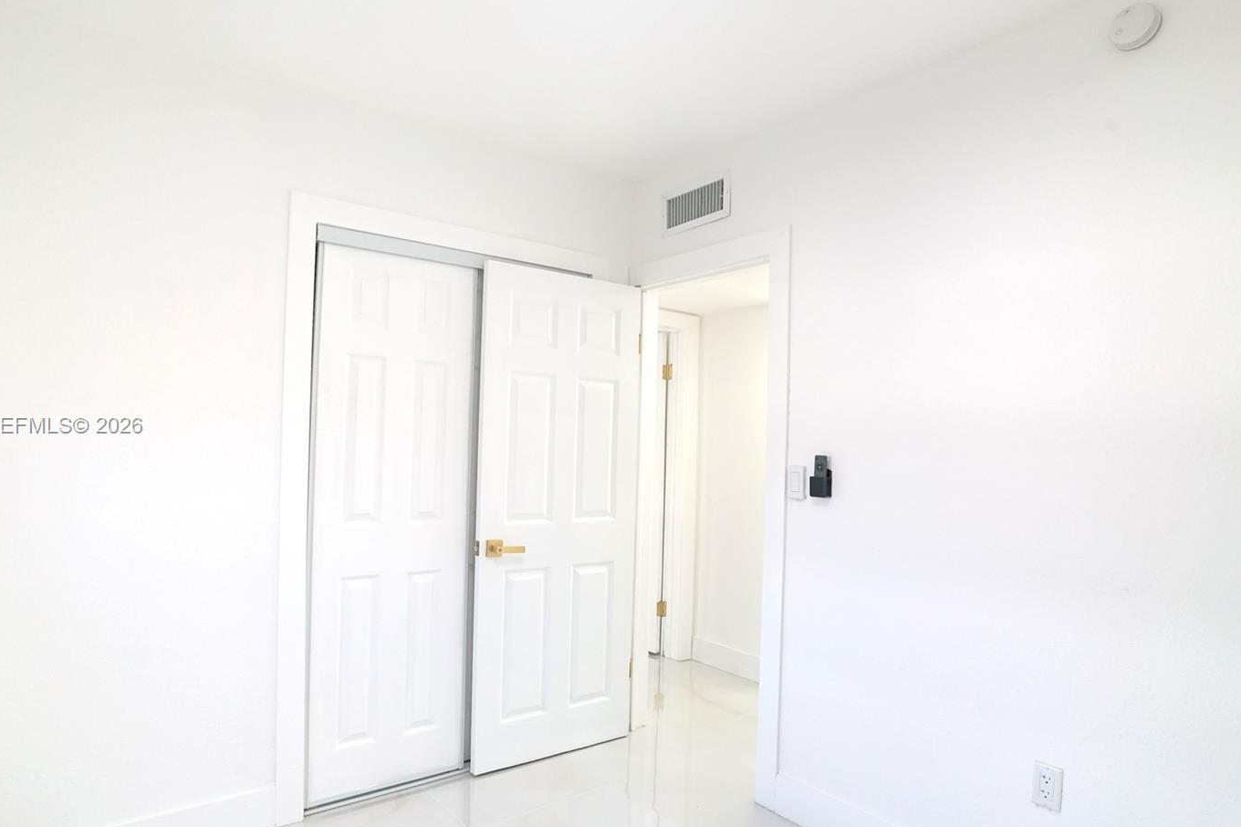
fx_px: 689
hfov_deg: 83.9
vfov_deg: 61.9
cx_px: 588
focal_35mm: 20
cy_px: 426
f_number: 8
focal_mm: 17
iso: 800
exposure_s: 1/60
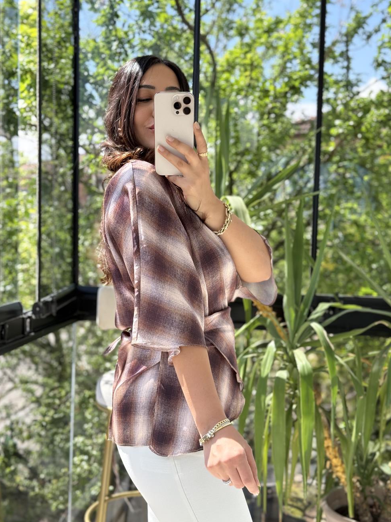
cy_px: 260
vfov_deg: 38.9
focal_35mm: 49
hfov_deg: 29.7
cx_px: 195
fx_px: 738
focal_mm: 6.76
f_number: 1.78
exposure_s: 1/646
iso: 80
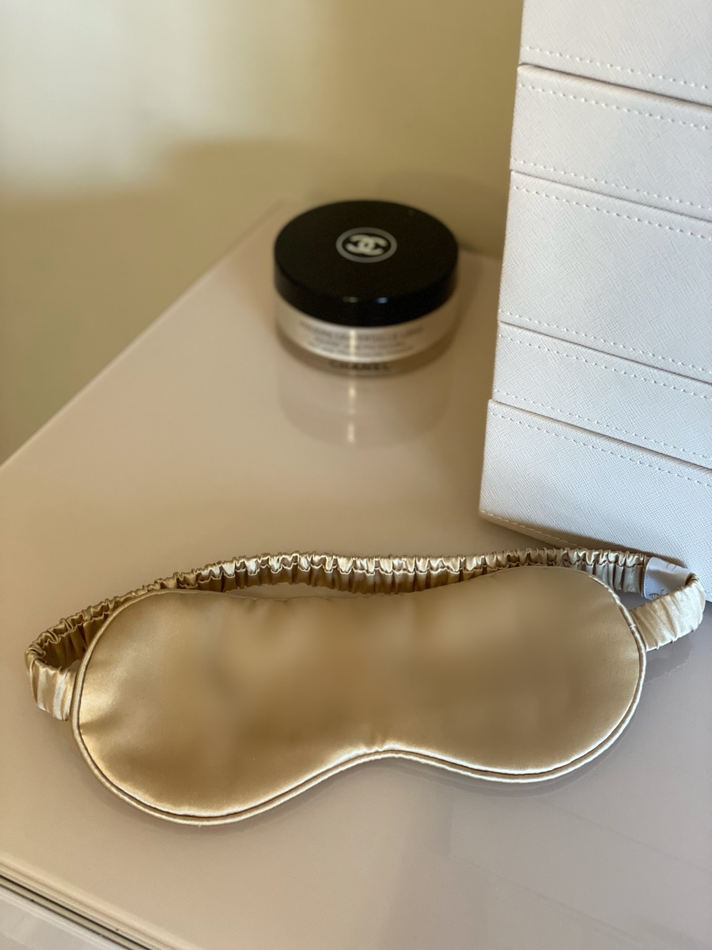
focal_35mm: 52
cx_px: 356
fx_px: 1426
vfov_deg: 36.8
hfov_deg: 28.0
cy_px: 475
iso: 200
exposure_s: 1/33
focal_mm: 6
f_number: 2
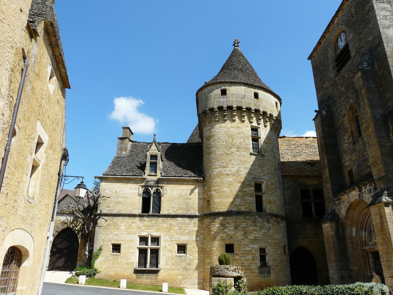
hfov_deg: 63.4
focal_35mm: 28
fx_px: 318
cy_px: 148
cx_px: 196
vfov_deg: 49.7
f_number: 5.6
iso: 100
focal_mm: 4.6
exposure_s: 1/400
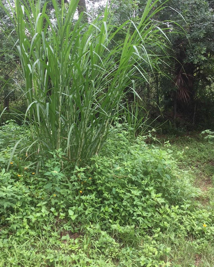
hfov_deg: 38.2
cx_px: 102
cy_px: 102
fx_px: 309
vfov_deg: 46.5
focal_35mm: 39
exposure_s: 1/121
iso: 32
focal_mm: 4.15
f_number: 2.2
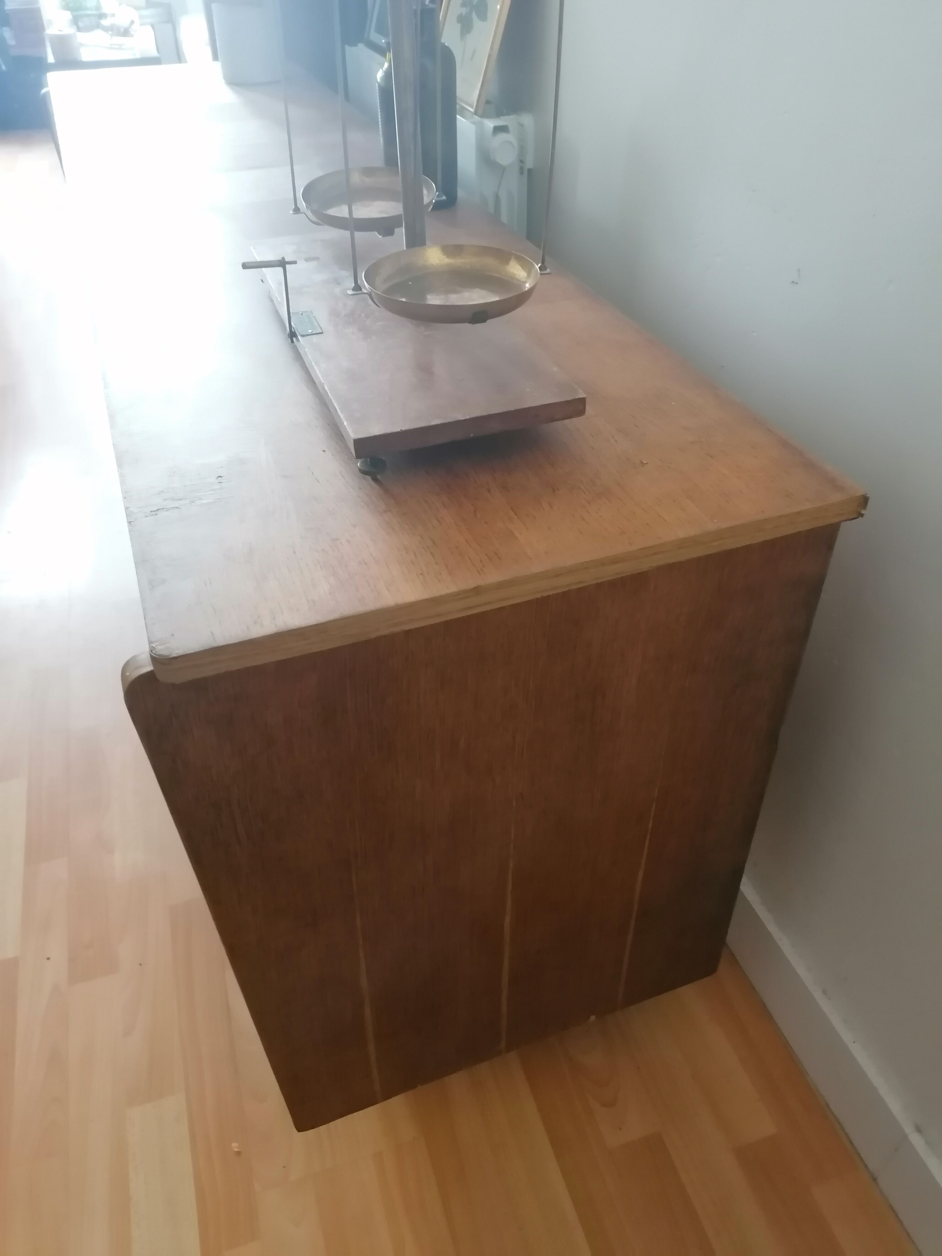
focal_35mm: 27
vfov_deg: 65.3
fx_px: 980
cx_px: 471
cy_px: 628
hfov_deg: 51.4
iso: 400
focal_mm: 4.75
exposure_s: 1/25
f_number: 1.8
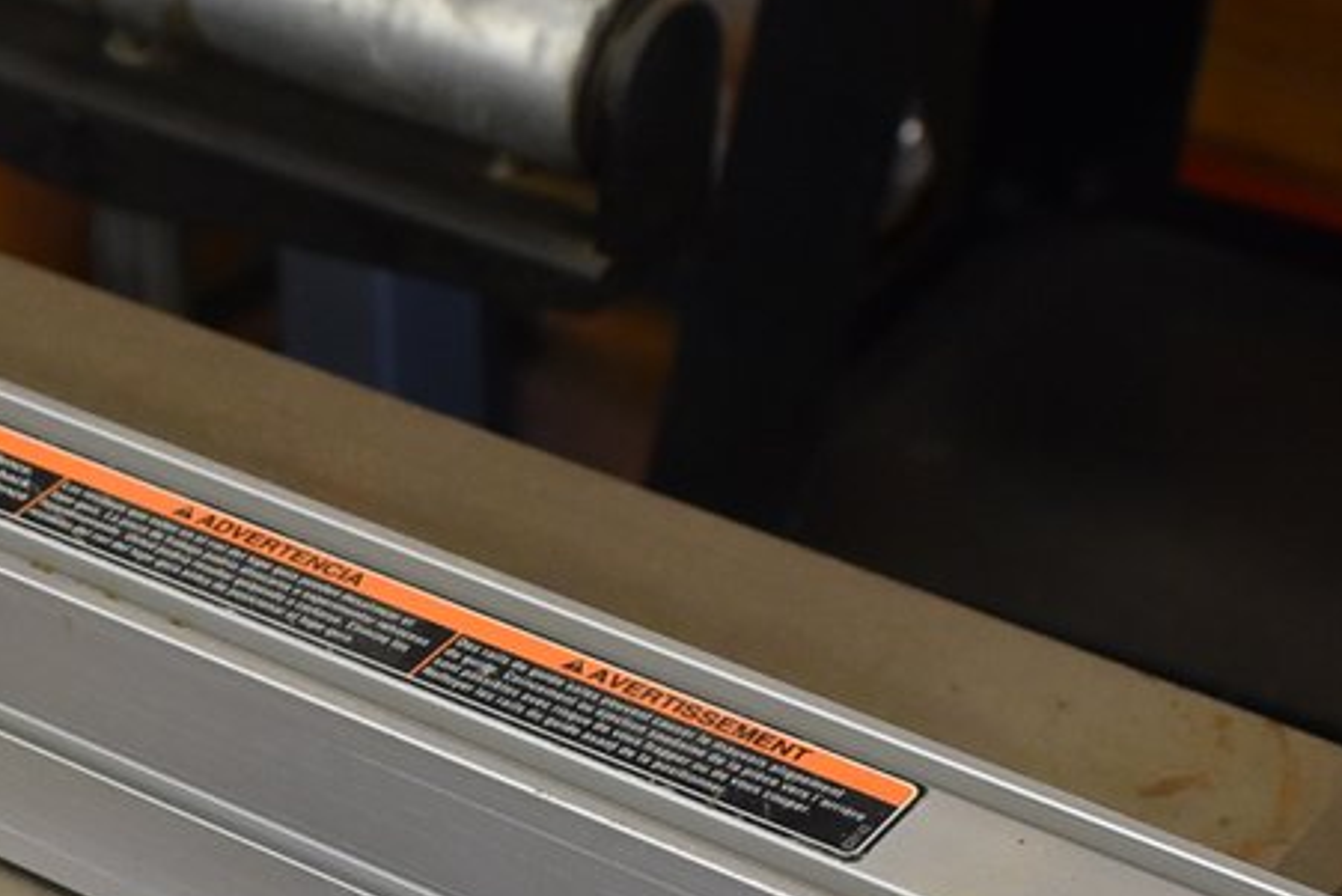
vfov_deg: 12.0
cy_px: 856
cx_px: 74
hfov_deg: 17.8
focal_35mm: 113
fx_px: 4213
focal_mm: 20
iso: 900
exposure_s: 1/125
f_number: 3.8
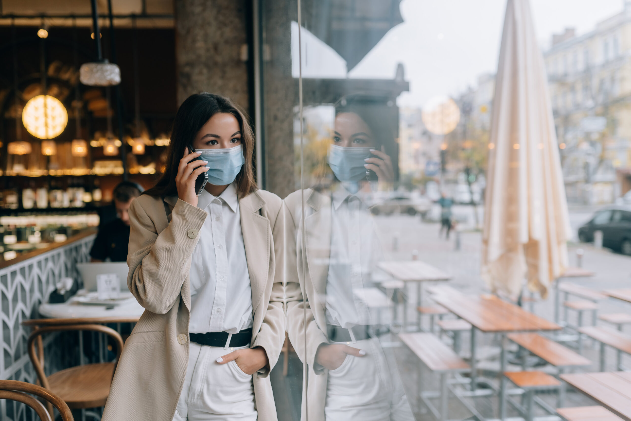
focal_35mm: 35
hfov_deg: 54.4
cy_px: 210
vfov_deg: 37.9
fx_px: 613
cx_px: 316
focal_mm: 35
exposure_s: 1/250
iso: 250
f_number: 2.2
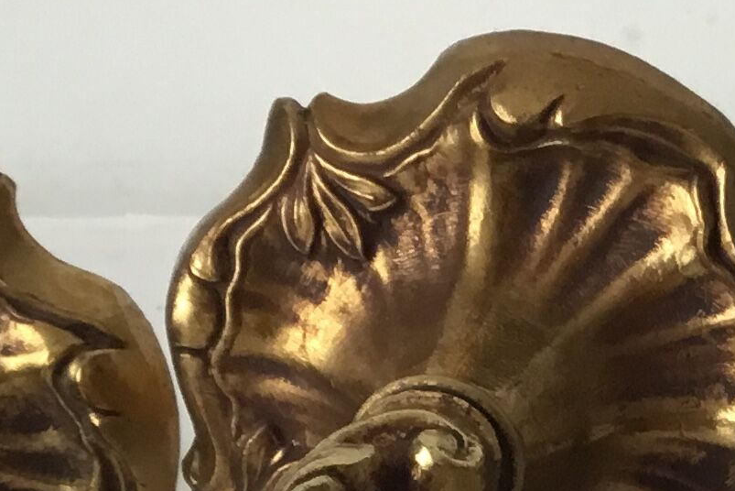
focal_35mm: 131
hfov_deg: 15.0
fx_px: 2675
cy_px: 561
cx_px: 922
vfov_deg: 10.3
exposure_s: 1/33
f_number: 2.4
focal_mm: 3.3
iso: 32
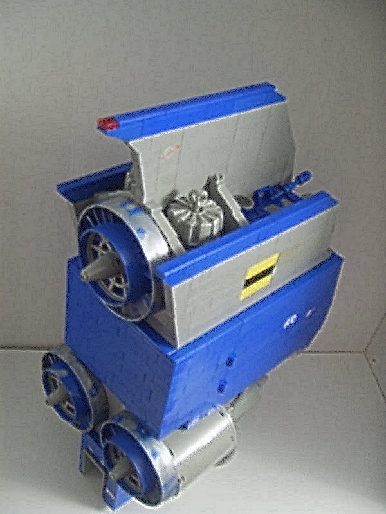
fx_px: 565
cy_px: 257
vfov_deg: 49.0
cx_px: 193
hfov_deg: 37.7
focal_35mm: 38
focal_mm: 7.8
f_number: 2.8
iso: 100
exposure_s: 1/4
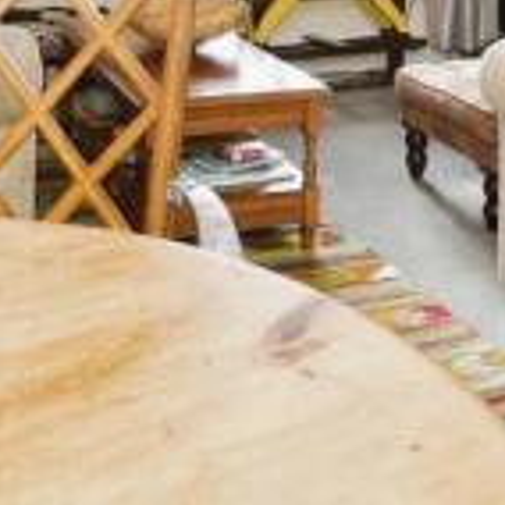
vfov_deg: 24.4
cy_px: -194
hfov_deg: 29.0
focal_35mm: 59
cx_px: 194
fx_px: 974
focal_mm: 10
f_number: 8
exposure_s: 1/60
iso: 400
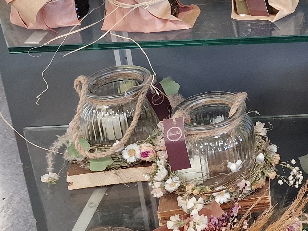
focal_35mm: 92
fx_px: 819
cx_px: 451
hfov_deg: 18.9
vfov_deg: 15.6
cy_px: -30
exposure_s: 1/100
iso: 250
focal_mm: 6.4
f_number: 1.8
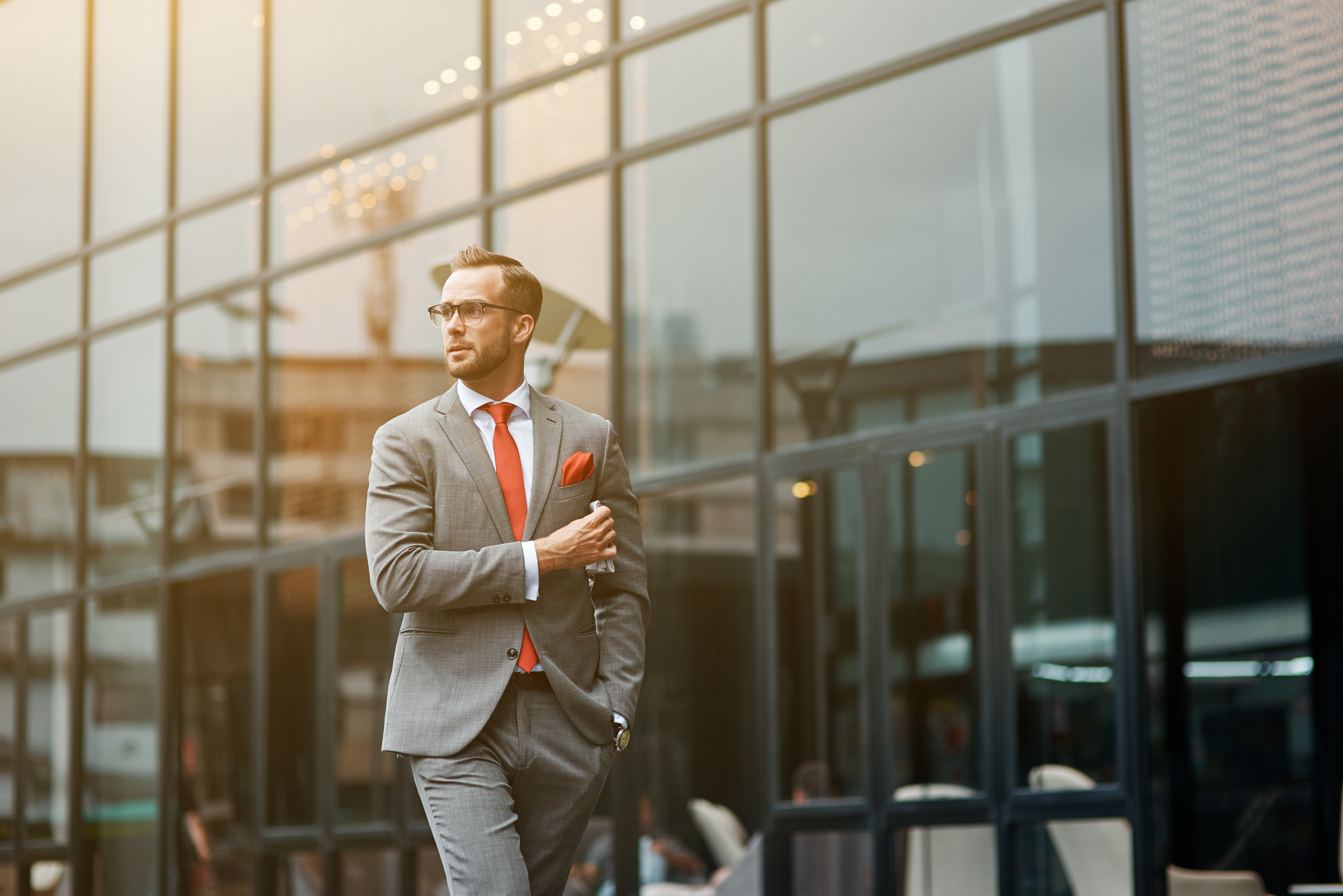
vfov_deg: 16.1
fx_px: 3172
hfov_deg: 23.9
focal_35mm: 85
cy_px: 448
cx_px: 672
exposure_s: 1/320
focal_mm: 85
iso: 400
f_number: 2
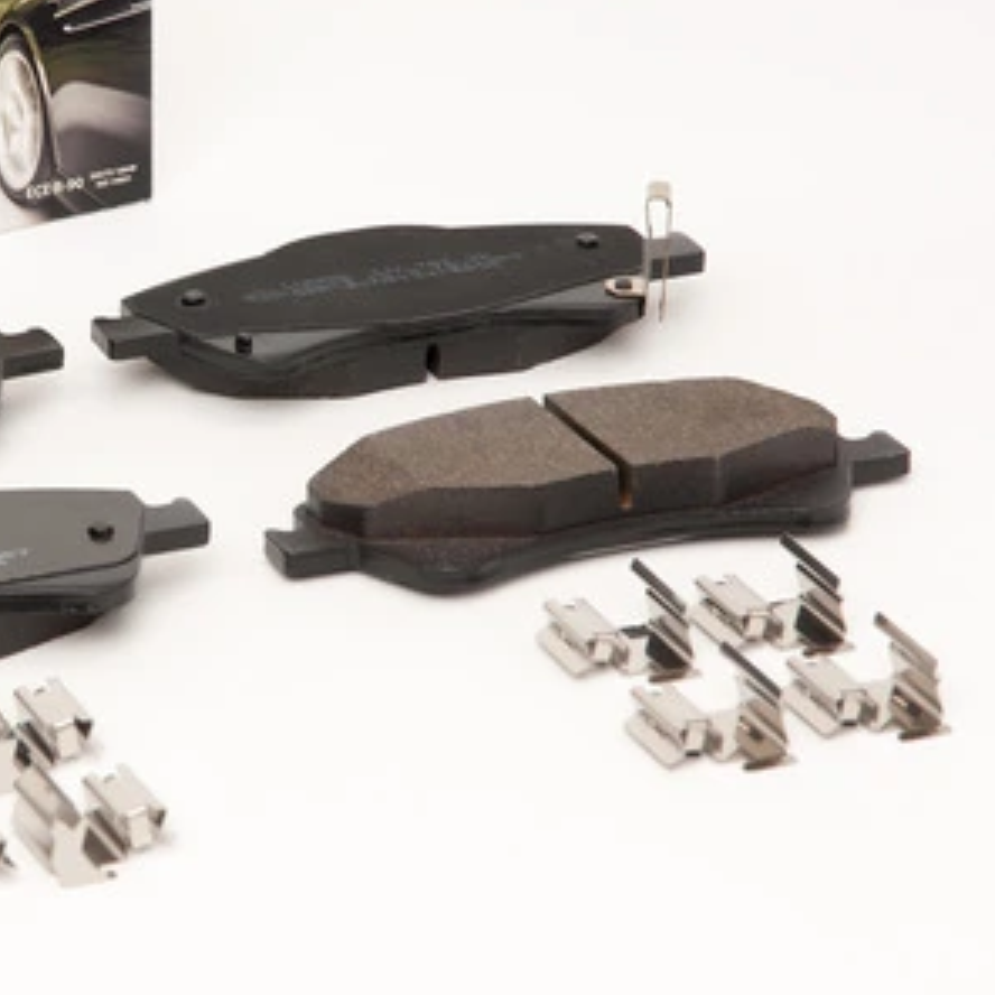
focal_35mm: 155
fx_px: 5041
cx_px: 185
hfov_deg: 11.2
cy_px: 333
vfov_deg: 11.3
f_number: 11
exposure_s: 1/200
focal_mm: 60
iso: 100
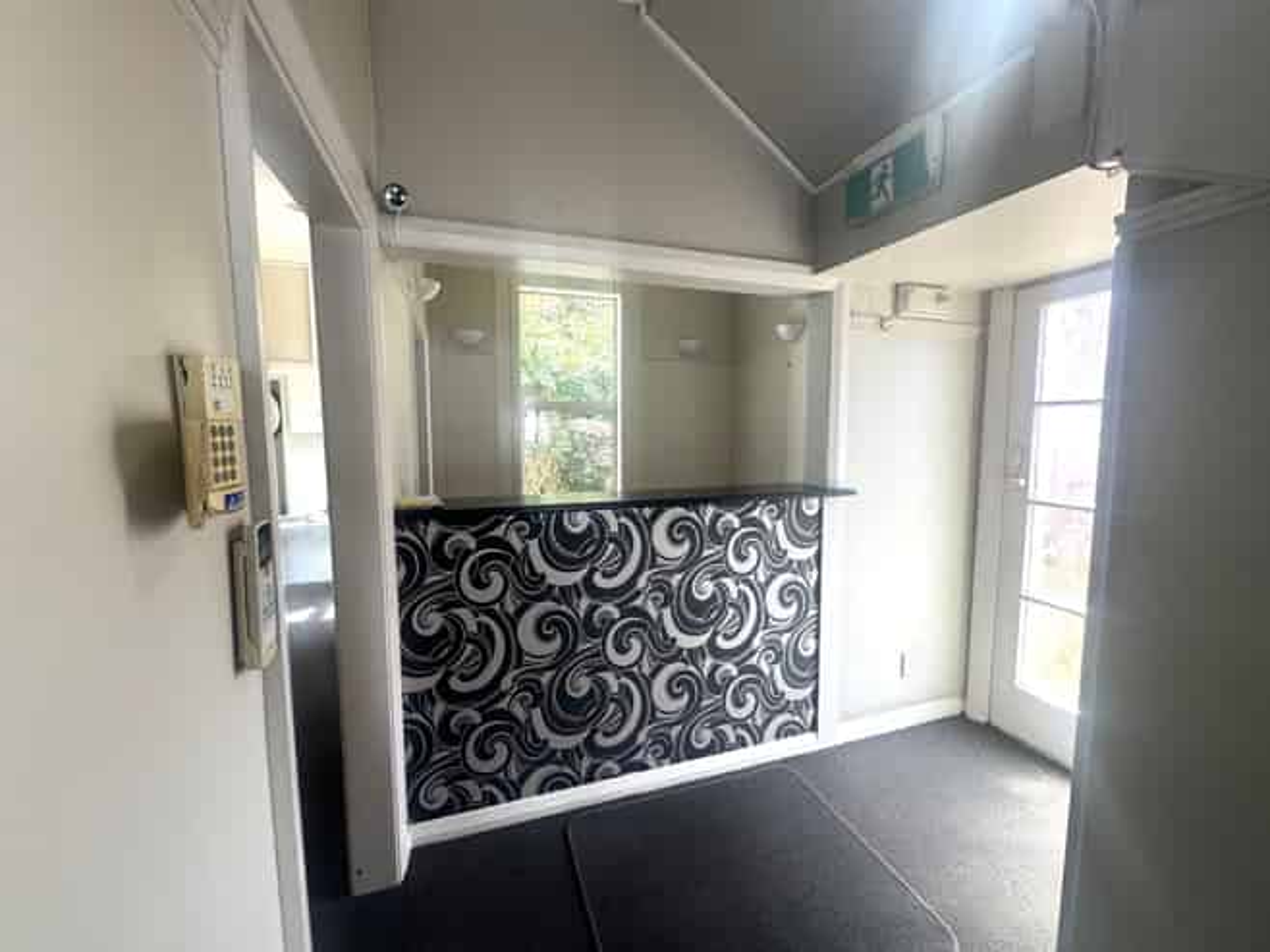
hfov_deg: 102.1
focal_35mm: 14
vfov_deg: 85.6
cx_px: 635
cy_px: 476
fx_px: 513
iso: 40
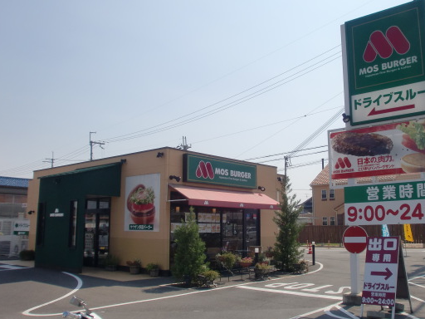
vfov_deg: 40.7
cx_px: 255
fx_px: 430
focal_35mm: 35
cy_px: 159
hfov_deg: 52.3
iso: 64
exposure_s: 1/320
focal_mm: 4.65
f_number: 7.8
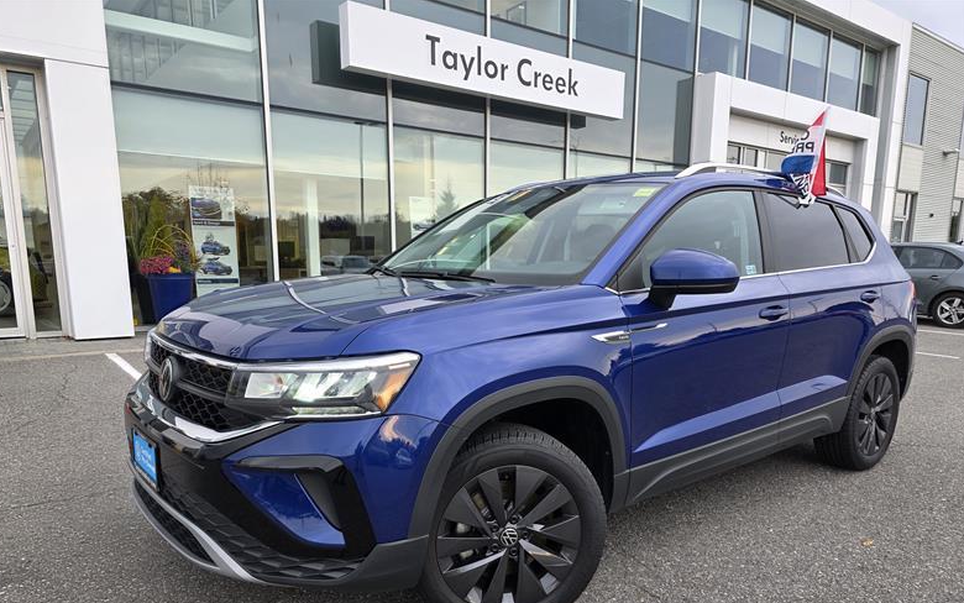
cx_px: 477
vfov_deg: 48.9
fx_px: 657
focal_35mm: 25
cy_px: 369
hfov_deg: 72.5
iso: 40
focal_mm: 6.3
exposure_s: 1/180
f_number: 1.7
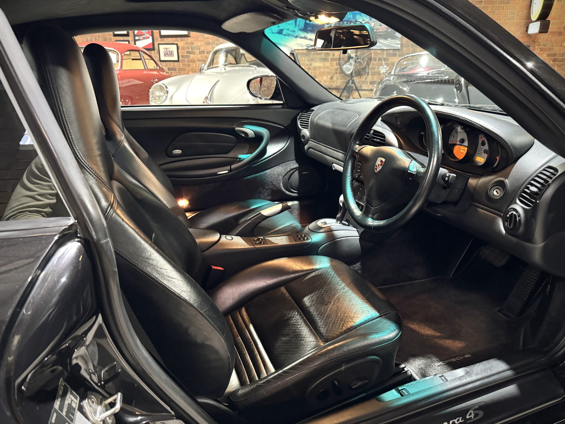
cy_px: 212
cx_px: 282
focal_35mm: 24
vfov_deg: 56.8
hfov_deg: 71.6
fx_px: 392
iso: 800
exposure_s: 1/25
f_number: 1.78
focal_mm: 6.76
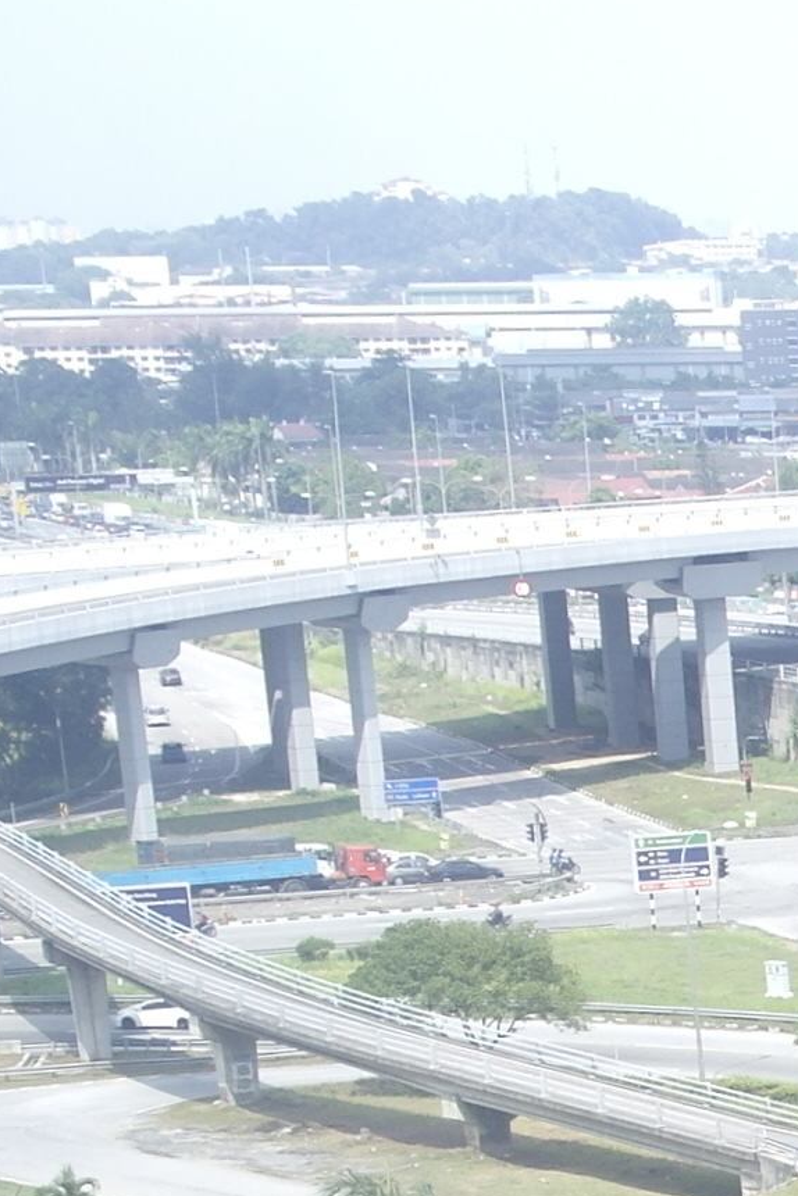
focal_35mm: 149
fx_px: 4954
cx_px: 2051
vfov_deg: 13.1
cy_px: 1738
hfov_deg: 8.3
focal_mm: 22
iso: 100
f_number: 4.5
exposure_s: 1/125
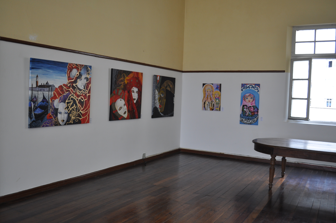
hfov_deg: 57.3
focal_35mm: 33
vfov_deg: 39.9
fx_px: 308
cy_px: 112
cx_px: 168
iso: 400
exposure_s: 1/80
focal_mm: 22
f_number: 4.5
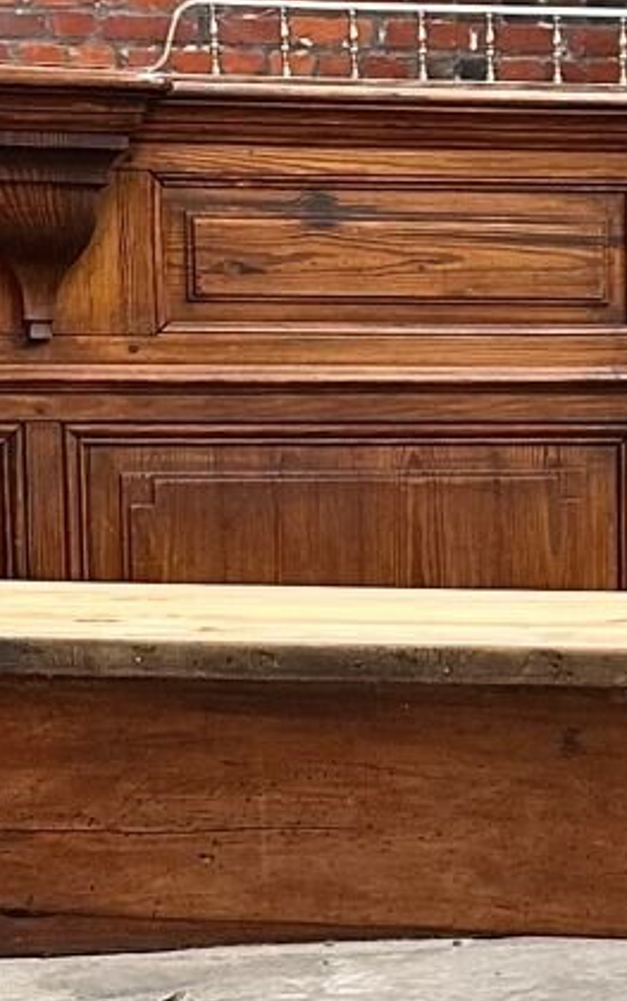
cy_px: 760
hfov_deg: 10.6
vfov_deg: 17.0
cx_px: 749
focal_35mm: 122
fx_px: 3331
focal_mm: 6.86
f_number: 1.78
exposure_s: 1/91
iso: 250
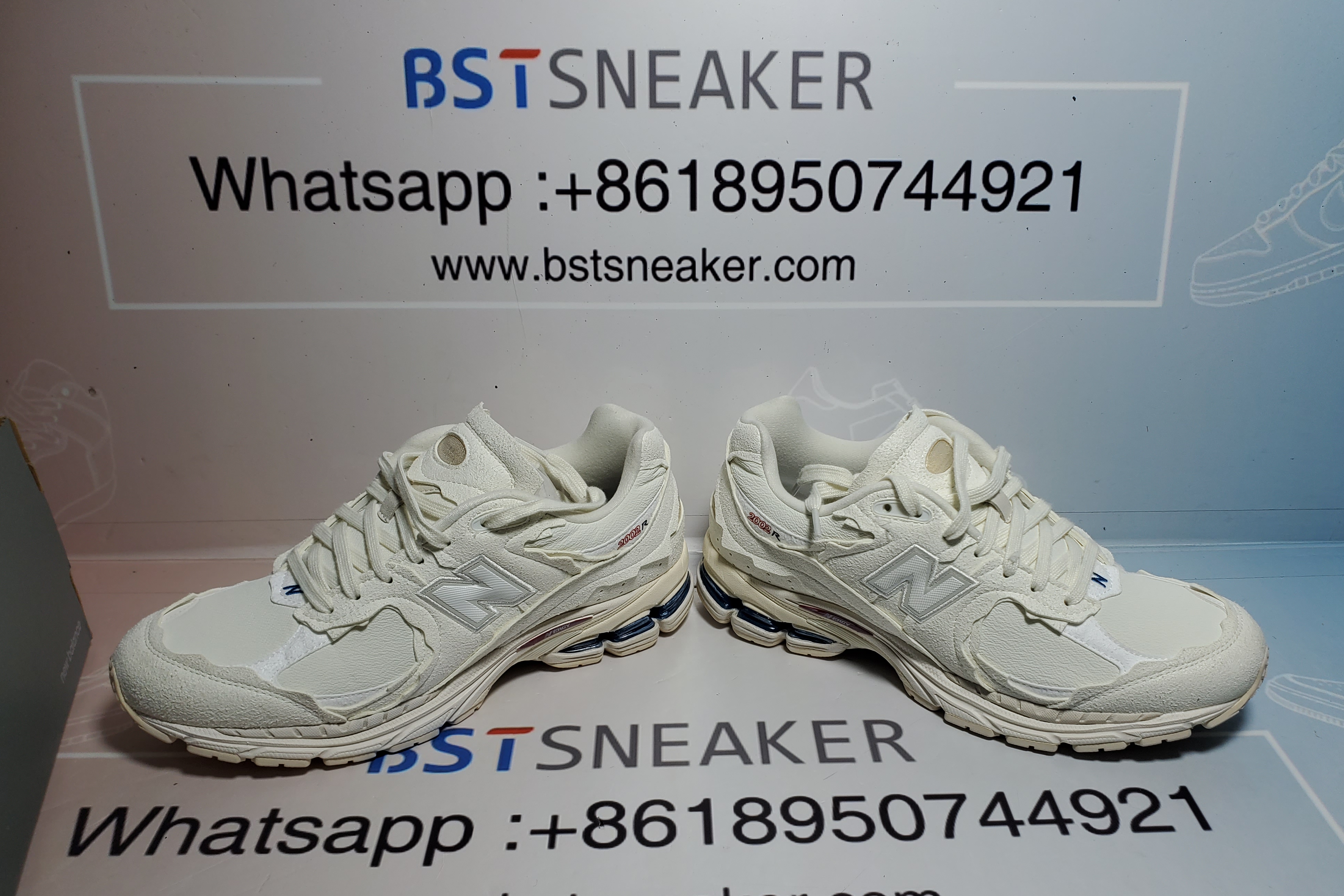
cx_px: 692
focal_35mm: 28
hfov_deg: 65.5
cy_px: 496
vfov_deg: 46.3
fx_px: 1045
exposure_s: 1/419
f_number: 2.4
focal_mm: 4.3
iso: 50
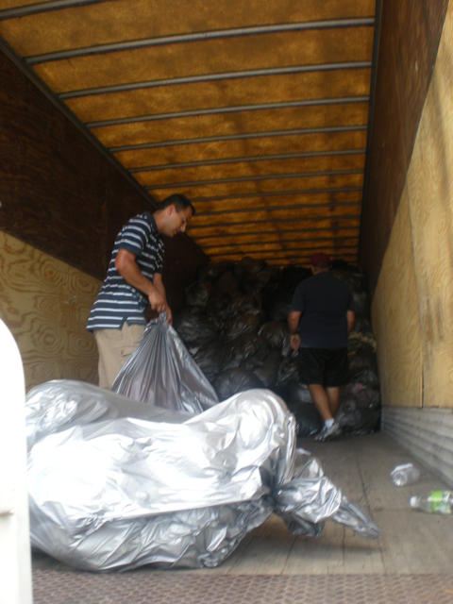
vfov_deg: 49.0
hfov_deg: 37.7
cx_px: 226
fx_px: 663
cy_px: 302
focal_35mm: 38
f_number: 3.1
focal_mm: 6.3
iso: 64
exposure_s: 1/57.5
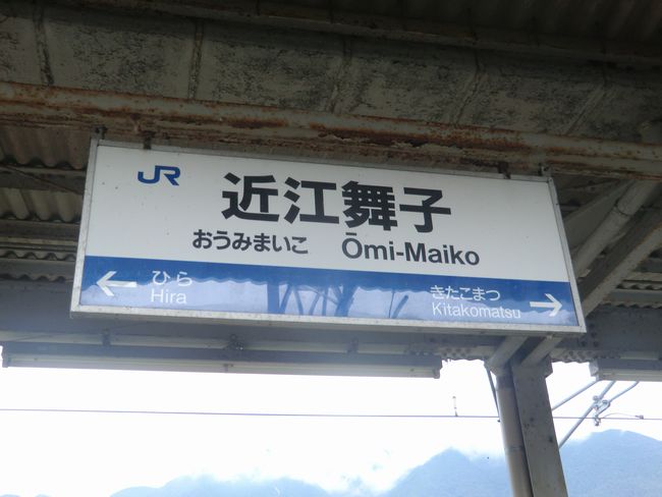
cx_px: 331
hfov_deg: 46.8
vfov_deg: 36.0
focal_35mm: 40
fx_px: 765
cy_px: 248
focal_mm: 7.1
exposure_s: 1/100
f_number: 3.8
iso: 64
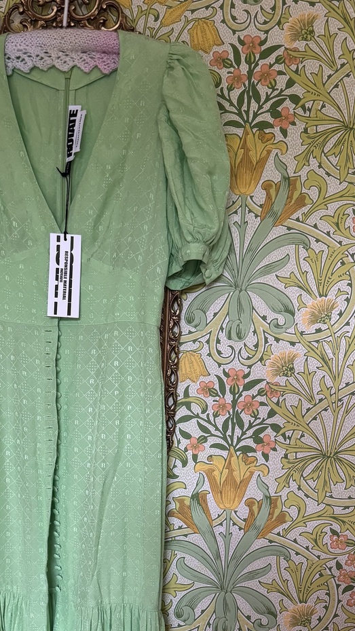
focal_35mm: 45
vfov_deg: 43.0
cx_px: 163
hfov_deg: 26.5
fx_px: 753
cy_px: 521
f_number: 1.78
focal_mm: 6.76
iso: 500
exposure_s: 1/60
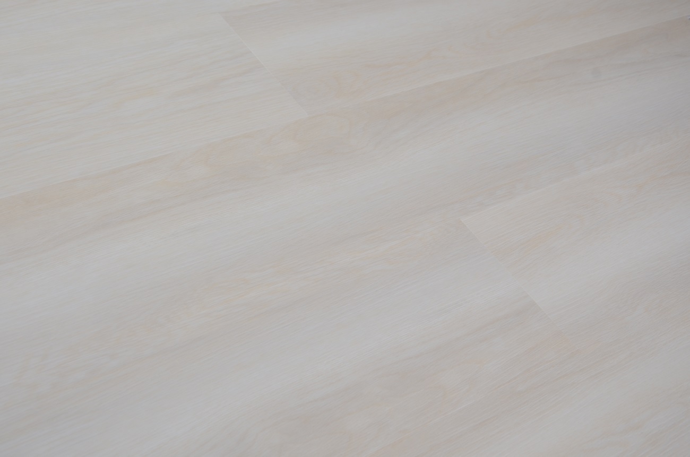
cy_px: 228
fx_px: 1148
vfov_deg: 22.5
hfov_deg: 33.5
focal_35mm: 60
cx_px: 345
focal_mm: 40
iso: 100
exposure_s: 1/125
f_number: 7.1
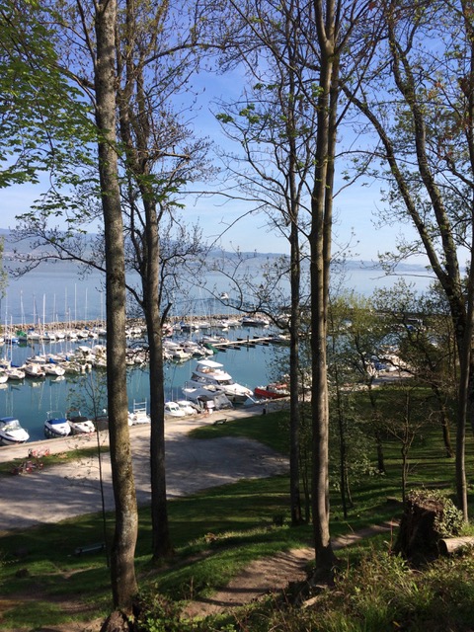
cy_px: 316
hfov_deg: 48.2
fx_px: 529
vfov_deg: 61.7
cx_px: 237
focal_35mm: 29
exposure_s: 1/1709
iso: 32
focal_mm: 4.15
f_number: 2.2
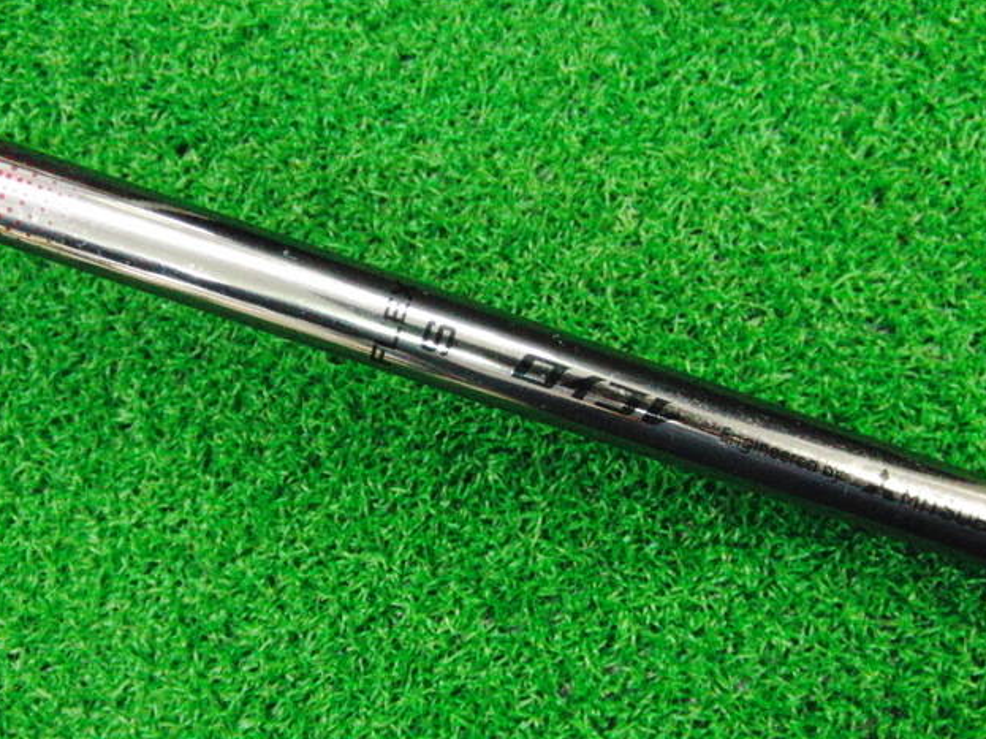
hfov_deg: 49.0
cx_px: 486
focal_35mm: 38
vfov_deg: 37.7
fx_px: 1082
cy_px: 372
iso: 3200
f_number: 3.6
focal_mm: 6.42
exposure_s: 1/160
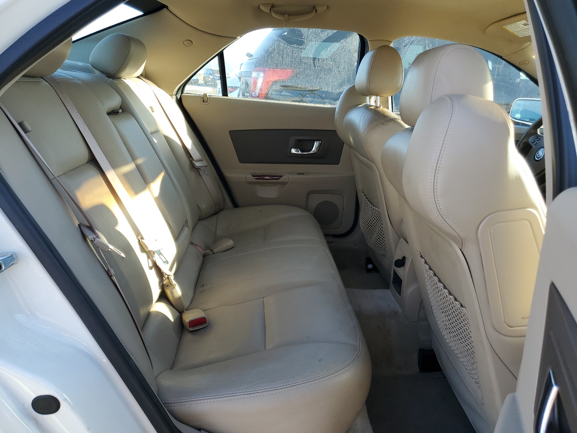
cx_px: 288
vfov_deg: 53.1
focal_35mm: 26
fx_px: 433
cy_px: 216
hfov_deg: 67.3
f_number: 1.5
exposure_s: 1/250
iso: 50
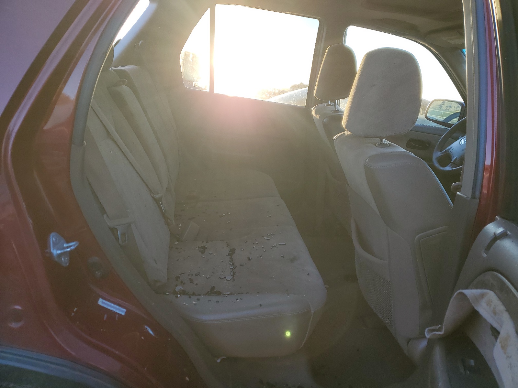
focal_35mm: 26
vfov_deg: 53.1
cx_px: 259
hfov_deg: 67.3
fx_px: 389
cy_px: 194
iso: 50
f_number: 1.5
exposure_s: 1/270
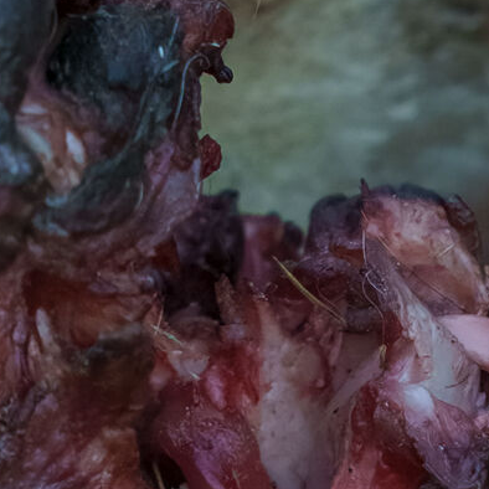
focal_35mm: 2070
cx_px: -465
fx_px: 33083
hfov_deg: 0.8
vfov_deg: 0.8
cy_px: -26
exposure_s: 1/1250
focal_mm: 400
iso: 2500
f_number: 2.8
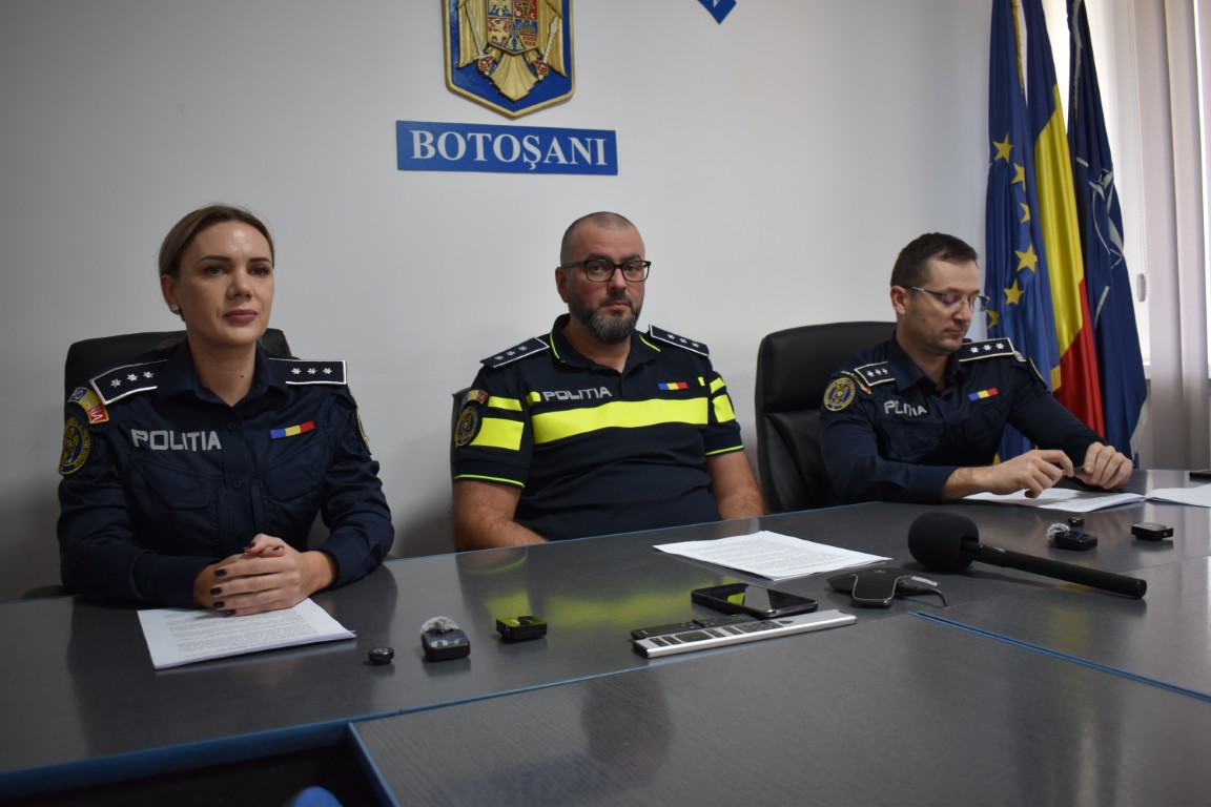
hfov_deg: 61.9
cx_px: 606
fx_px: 1009
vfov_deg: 43.6
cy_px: 404
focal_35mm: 30
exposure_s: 1/60
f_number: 4
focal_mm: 20
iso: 450
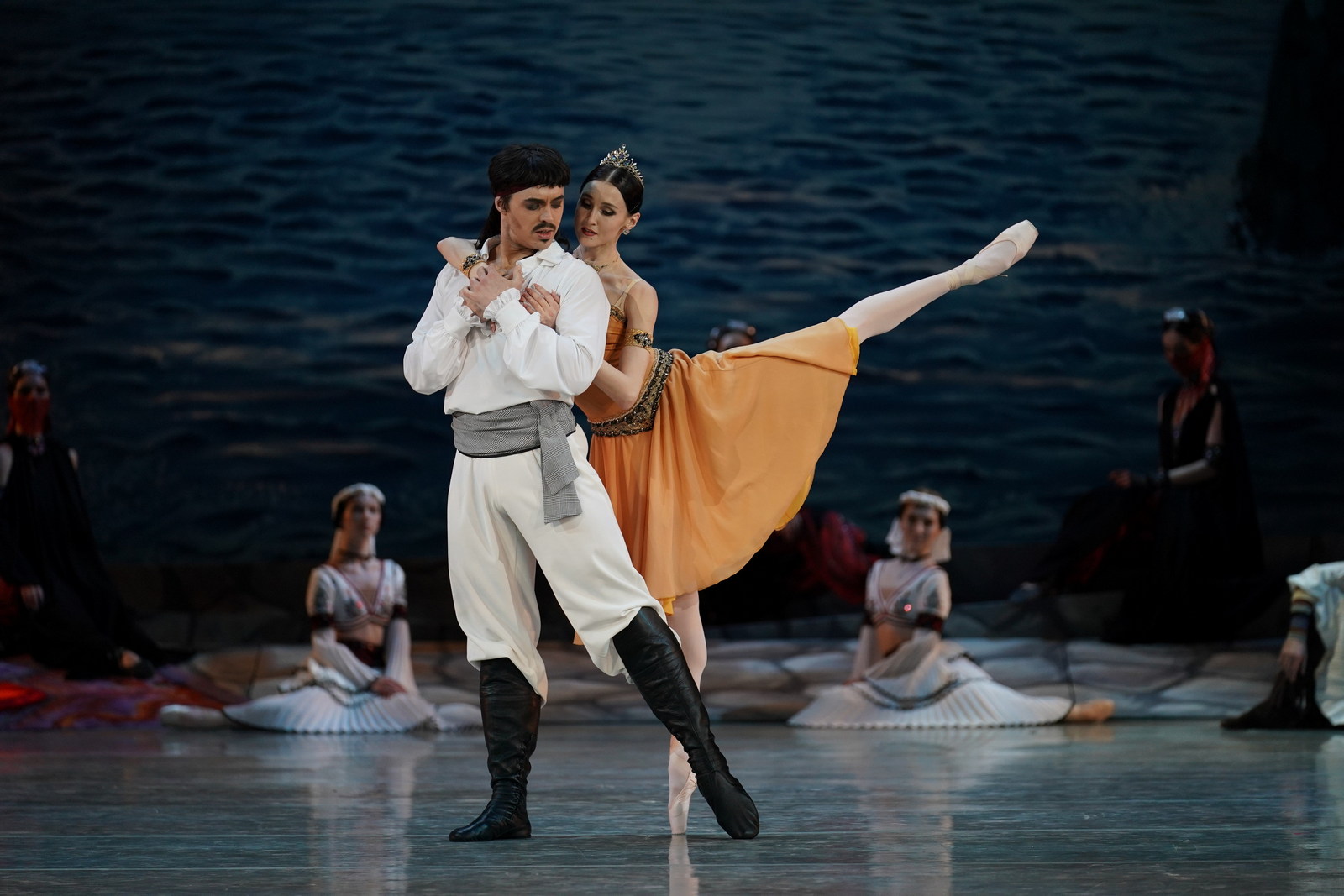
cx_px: 672
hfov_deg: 11.7
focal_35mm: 176
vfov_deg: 7.8
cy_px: 448
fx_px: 6571
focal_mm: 176
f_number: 2.8
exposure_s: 1/640
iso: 1000
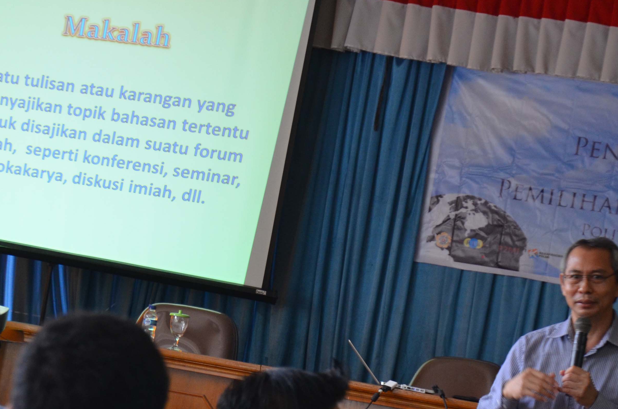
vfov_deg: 8.5
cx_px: 239
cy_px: 329
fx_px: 2758
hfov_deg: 12.8
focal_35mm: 161
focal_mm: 52
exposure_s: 1/30
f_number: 5
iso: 800
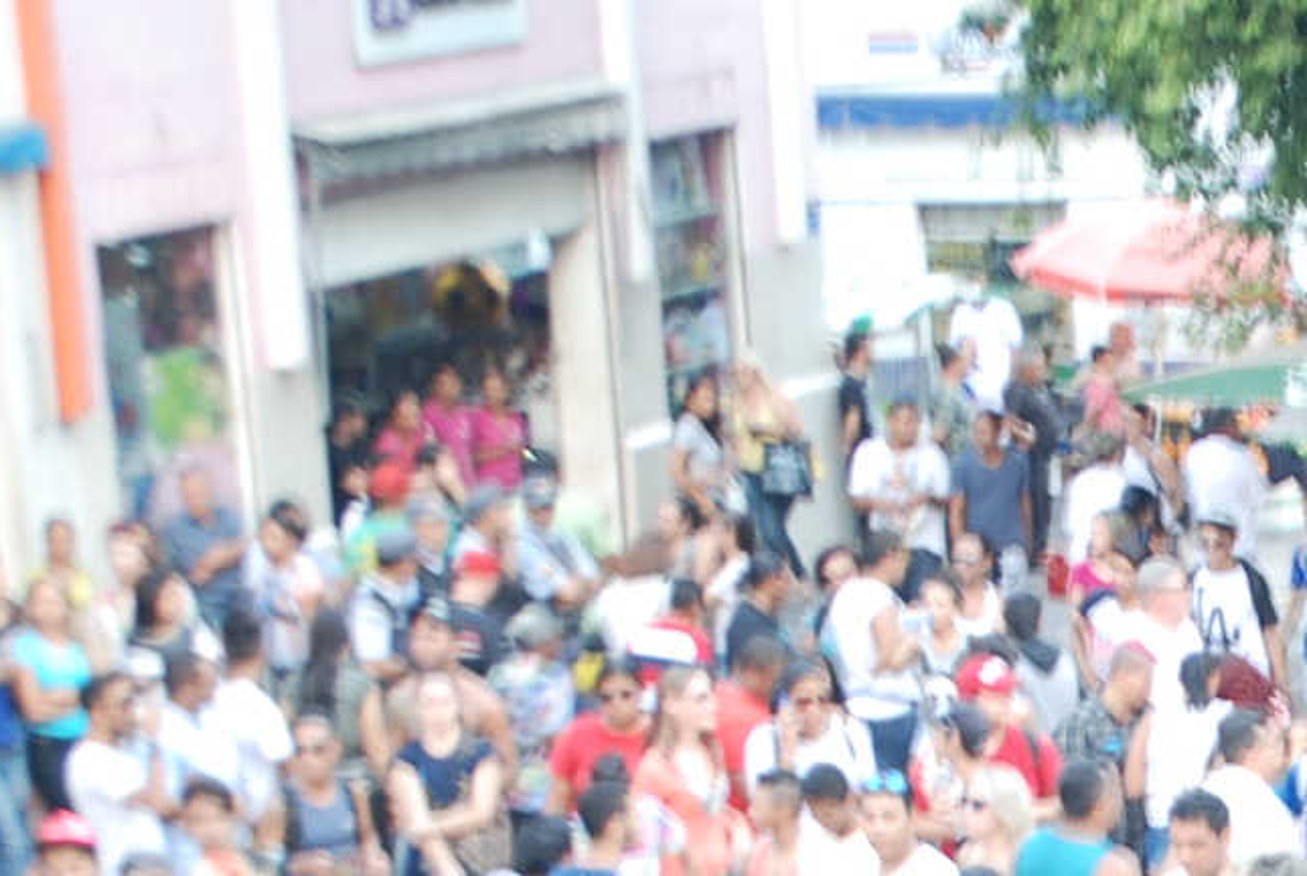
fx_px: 4744
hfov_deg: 15.0
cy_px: 1152
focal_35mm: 130
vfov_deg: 10.3
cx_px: 1680
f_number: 4.8
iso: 125
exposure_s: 1/13
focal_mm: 29
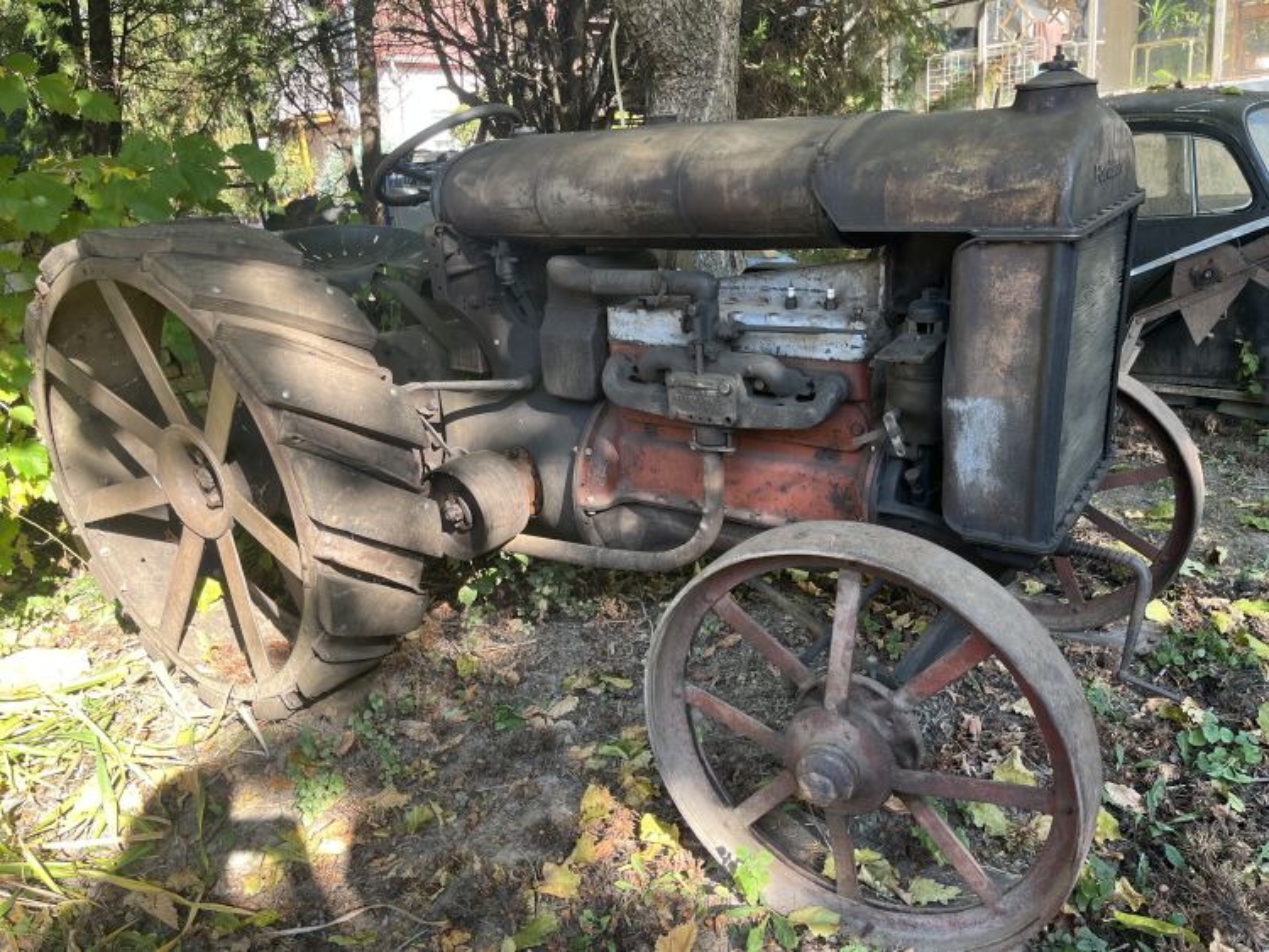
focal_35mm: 26
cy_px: 476
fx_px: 953
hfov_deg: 67.3
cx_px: 634
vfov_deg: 53.1
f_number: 1.6
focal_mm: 5.1
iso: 50
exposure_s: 1/170
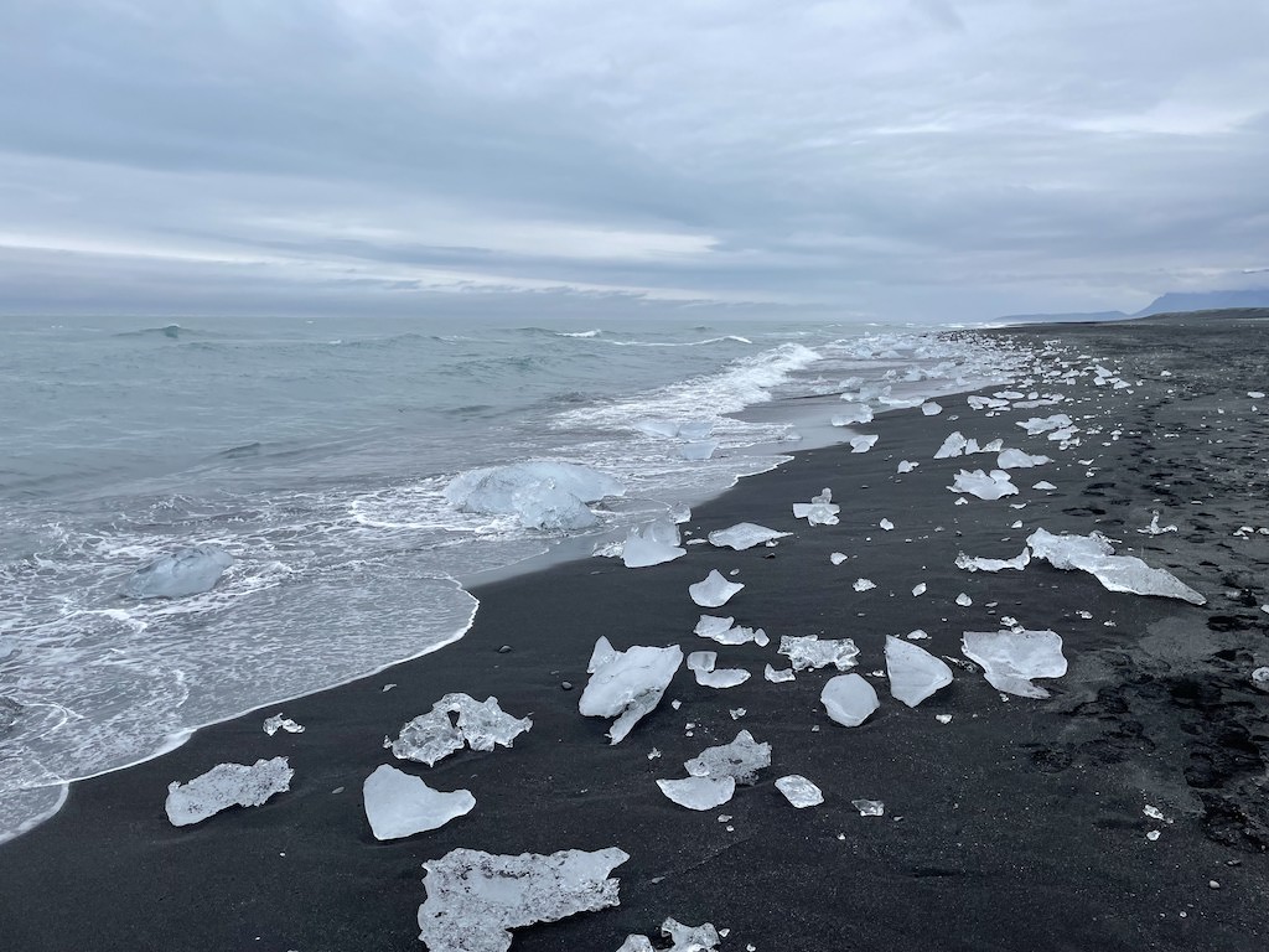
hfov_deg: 67.3
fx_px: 953
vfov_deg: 53.1
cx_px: 634
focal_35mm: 26
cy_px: 476
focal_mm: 4.2
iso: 32
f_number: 1.6
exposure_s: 1/2304
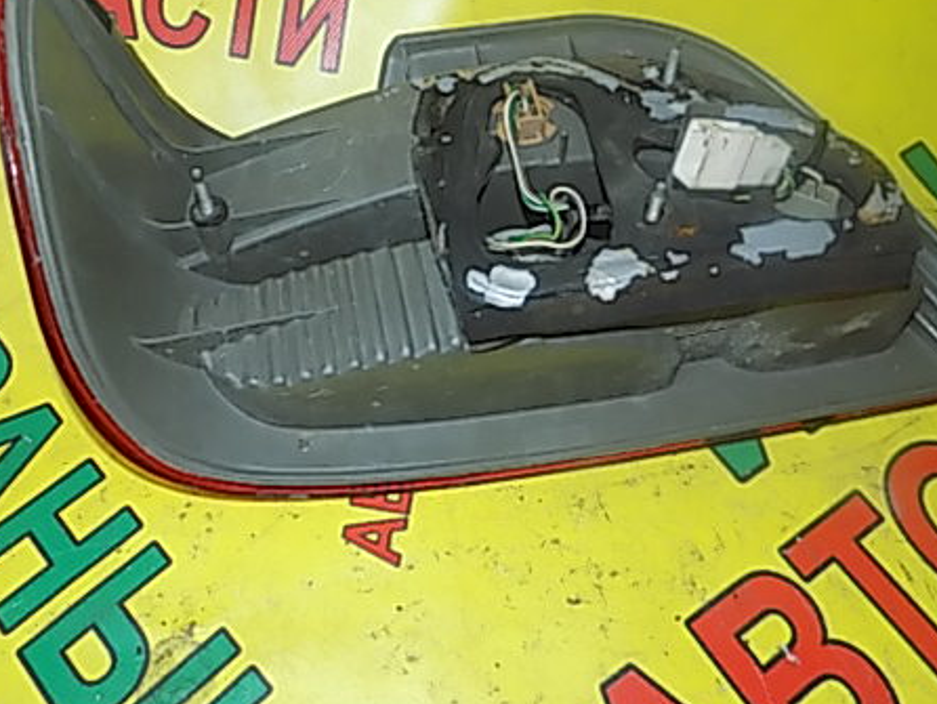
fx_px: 894
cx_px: 441
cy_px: 237
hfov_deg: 55.3
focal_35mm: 33
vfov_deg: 42.4
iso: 200
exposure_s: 1/30
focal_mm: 4
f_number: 3.1
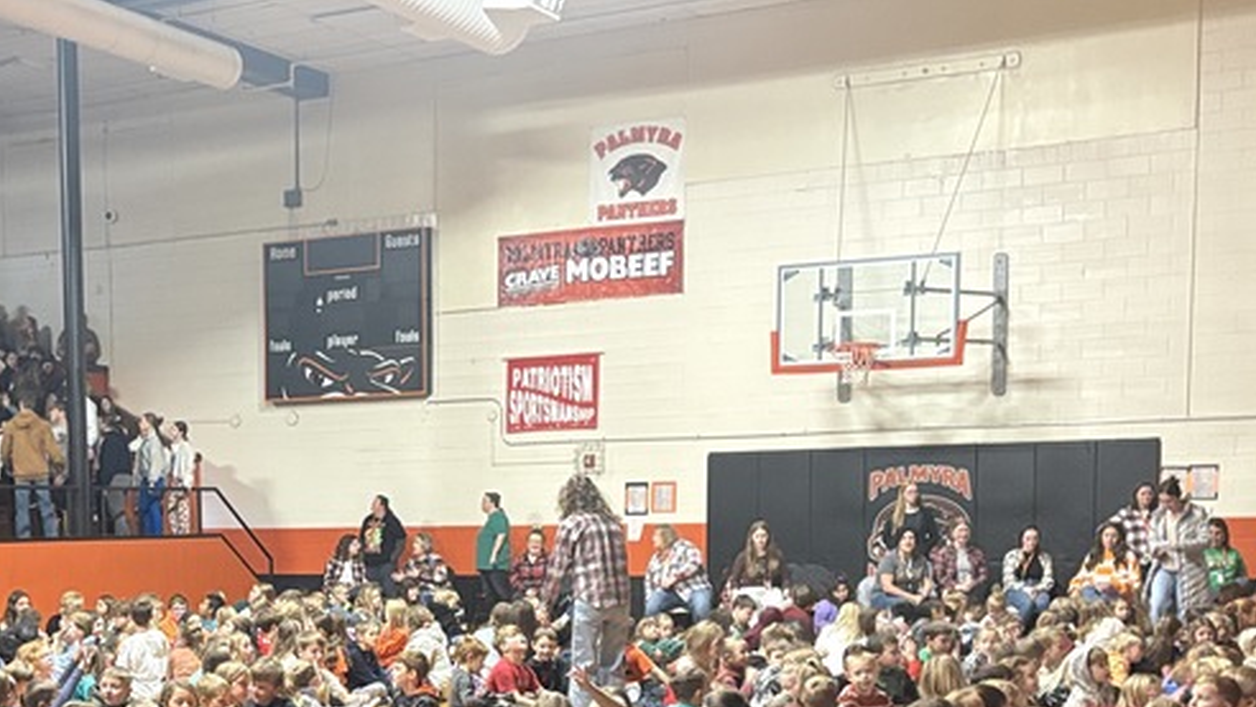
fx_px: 1965
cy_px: 692
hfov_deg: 34.5
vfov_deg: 19.8
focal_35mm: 59
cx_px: 278
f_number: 1.6
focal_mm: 5.96
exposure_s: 1/30
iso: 500
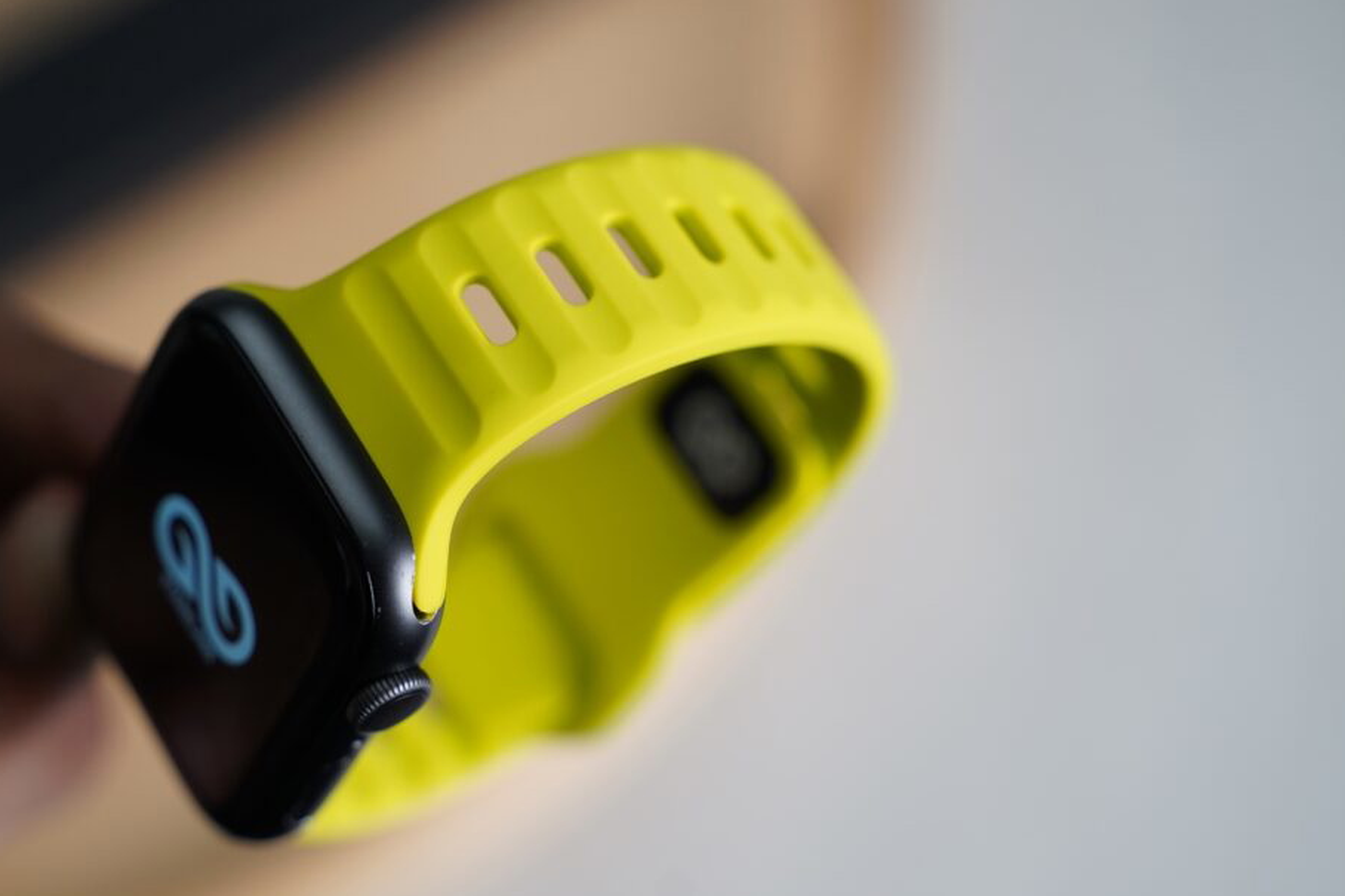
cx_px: 524
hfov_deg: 27.3
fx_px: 2764
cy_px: 418
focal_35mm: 74
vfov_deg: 18.4
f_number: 4
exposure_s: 1/60
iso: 400
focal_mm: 56
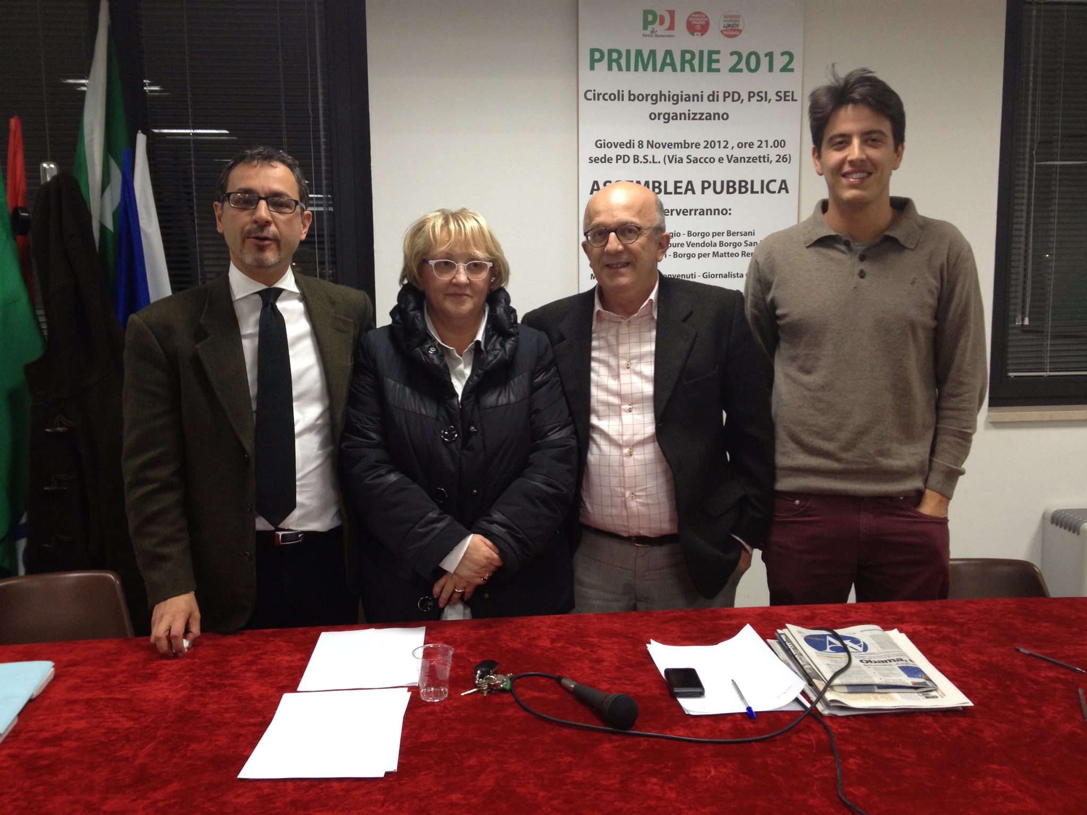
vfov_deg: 40.7
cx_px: 544
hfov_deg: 52.6
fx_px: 1099
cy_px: 408
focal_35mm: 35
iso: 80
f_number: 2.4
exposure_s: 1/20
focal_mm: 4.28
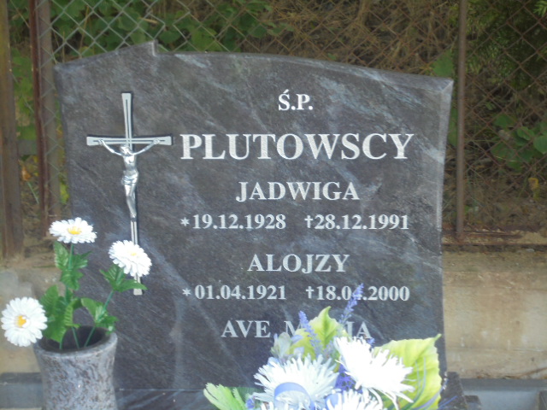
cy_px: 205
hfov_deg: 30.3
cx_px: 274
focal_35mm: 64
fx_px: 1011
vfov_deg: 22.9
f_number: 5.6
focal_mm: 11.5
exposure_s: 1/30
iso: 200
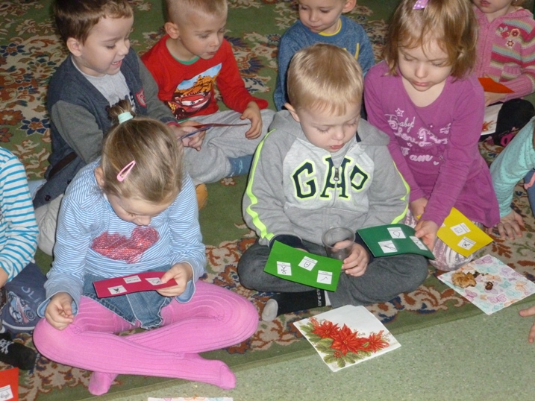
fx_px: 881
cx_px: 268
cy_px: 200
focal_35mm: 57
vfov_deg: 25.7
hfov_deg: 33.8
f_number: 4
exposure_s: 1/60
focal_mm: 10.2
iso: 500
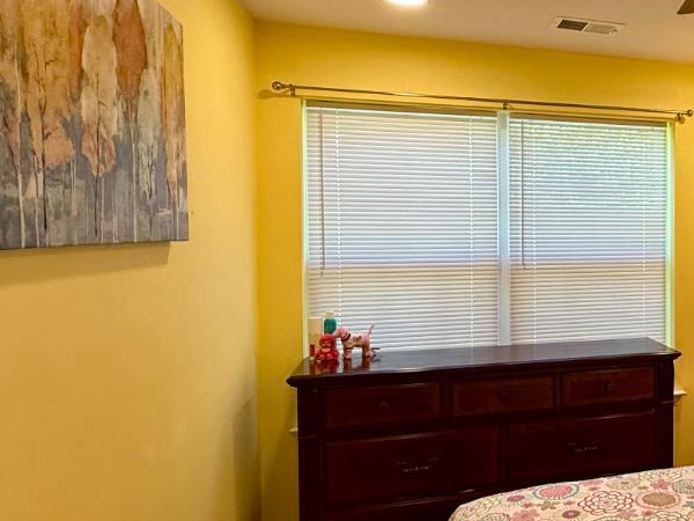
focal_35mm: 35
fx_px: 702
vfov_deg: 40.7
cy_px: 258
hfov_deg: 44.7
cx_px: 693
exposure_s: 1/120
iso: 160
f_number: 2.2
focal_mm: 2.22
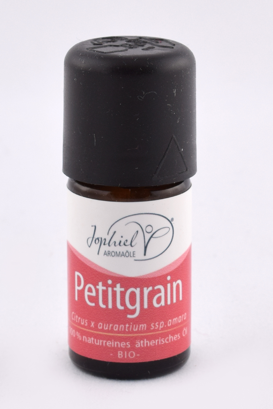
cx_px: 136
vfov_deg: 24.6
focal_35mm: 82
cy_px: 204
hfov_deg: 16.5
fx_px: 939
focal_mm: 55
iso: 200
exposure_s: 1/125
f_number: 11
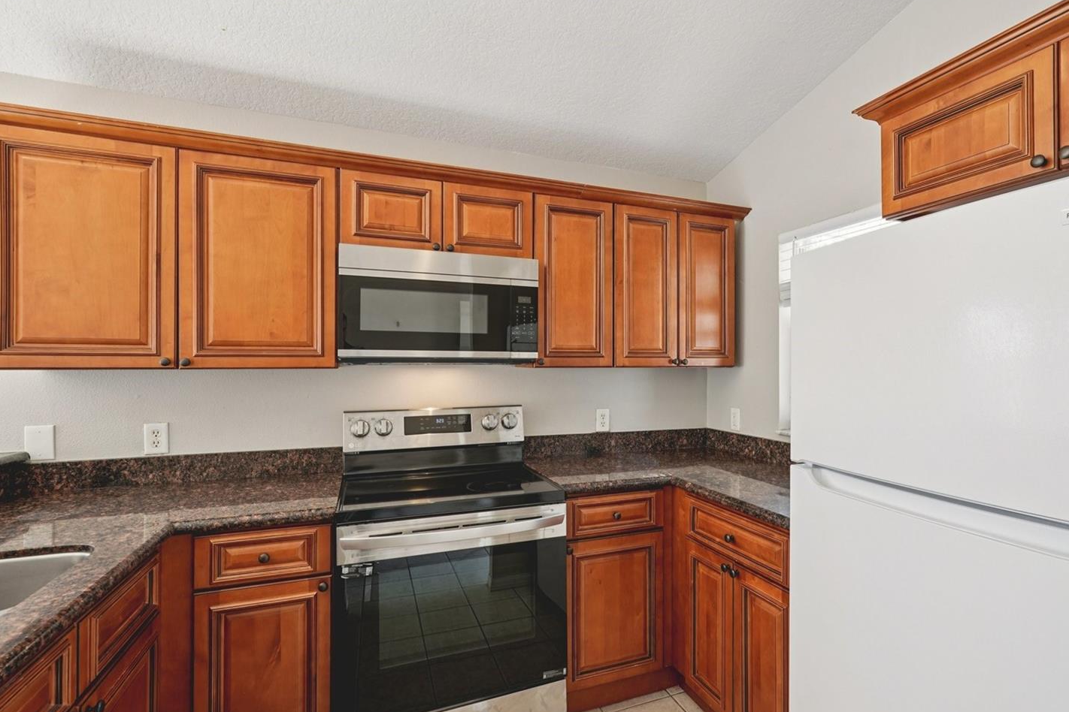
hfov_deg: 89.7
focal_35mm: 18
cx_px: 588
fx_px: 534
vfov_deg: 67.4
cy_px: 354
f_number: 8
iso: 400
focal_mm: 16
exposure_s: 1/15
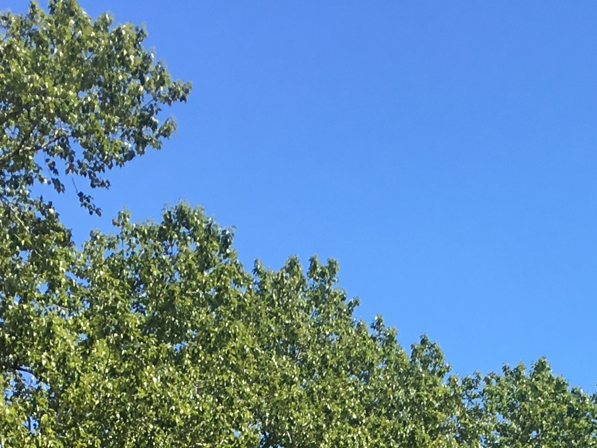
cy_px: 820
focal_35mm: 108
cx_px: 533
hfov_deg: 17.9
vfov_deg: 12.5
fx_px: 1862
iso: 25
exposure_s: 1/746
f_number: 2.2
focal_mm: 4.15
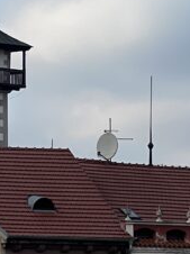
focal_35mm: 349
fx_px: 2559
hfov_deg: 4.2
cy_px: -143
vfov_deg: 5.6
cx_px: -3
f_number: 2.8
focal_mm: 9
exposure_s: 1/504
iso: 32
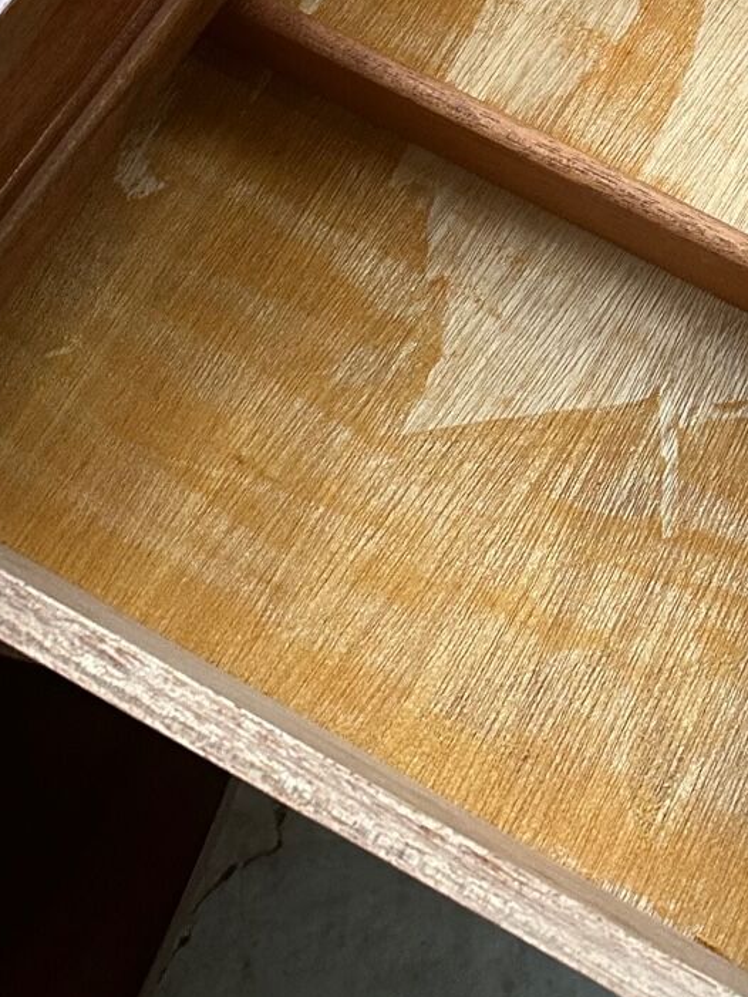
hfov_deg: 19.4
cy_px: -236
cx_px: 1007
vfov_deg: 25.0
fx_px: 1987
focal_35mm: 69
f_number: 1.78
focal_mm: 6.86
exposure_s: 1/60
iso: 320
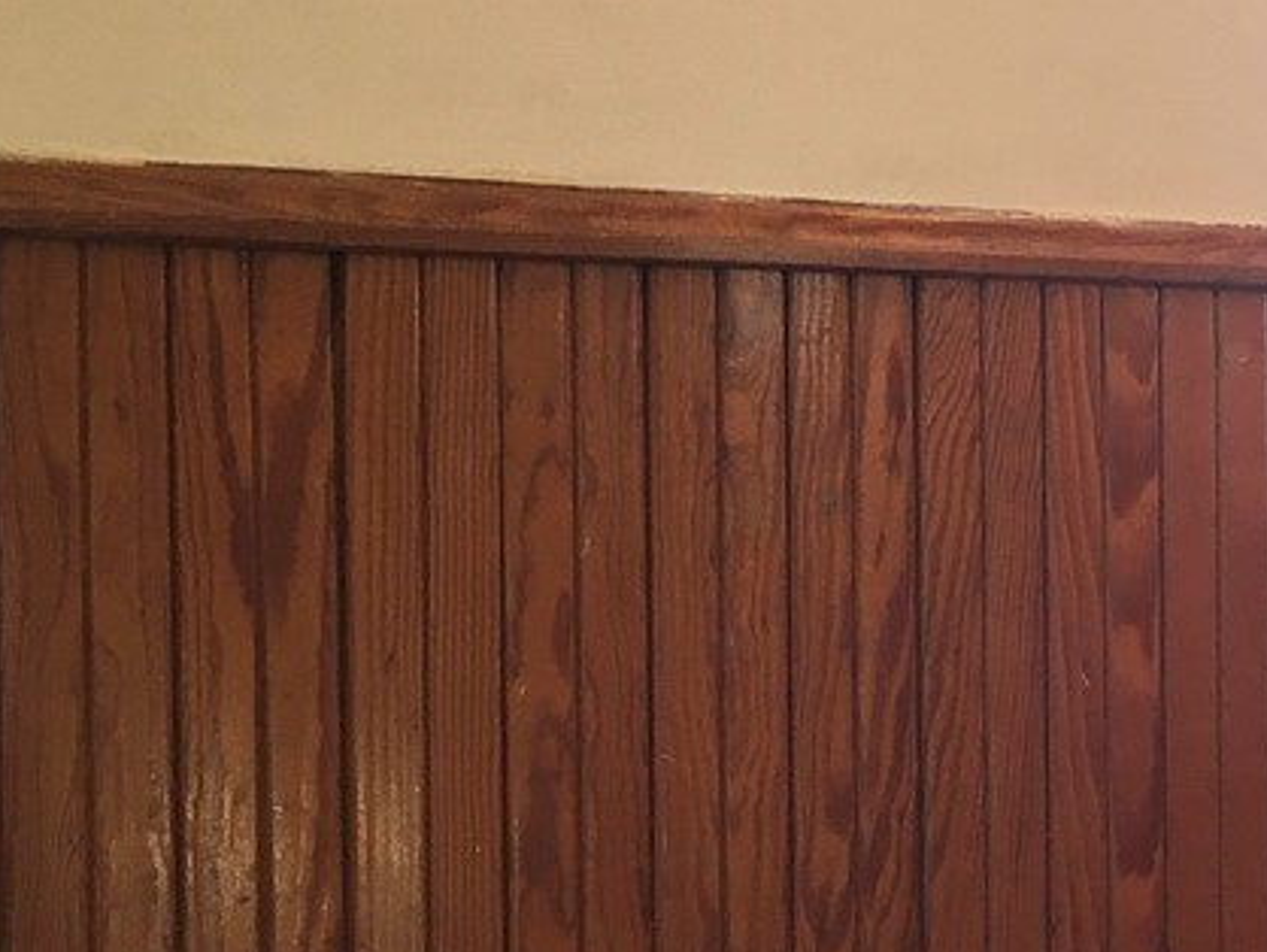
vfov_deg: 20.7
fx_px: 2600
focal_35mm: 71
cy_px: 573
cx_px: 1331
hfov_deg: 25.7
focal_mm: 4.15
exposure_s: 1/30
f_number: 2.2
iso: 64
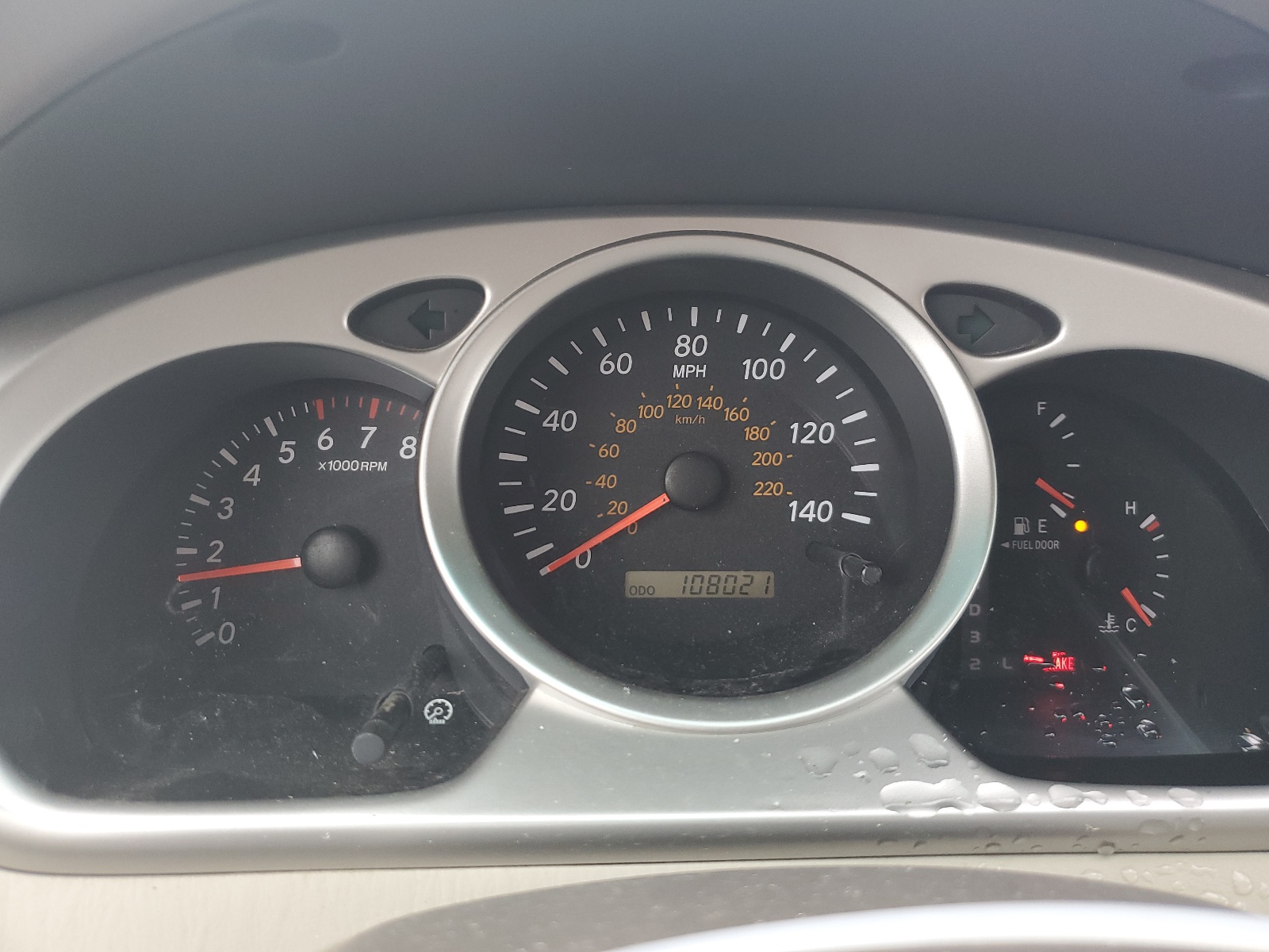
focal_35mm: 26
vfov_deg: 53.1
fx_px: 953
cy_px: 476
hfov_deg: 67.3
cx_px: 634
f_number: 1.5
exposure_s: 1/60.2
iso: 82
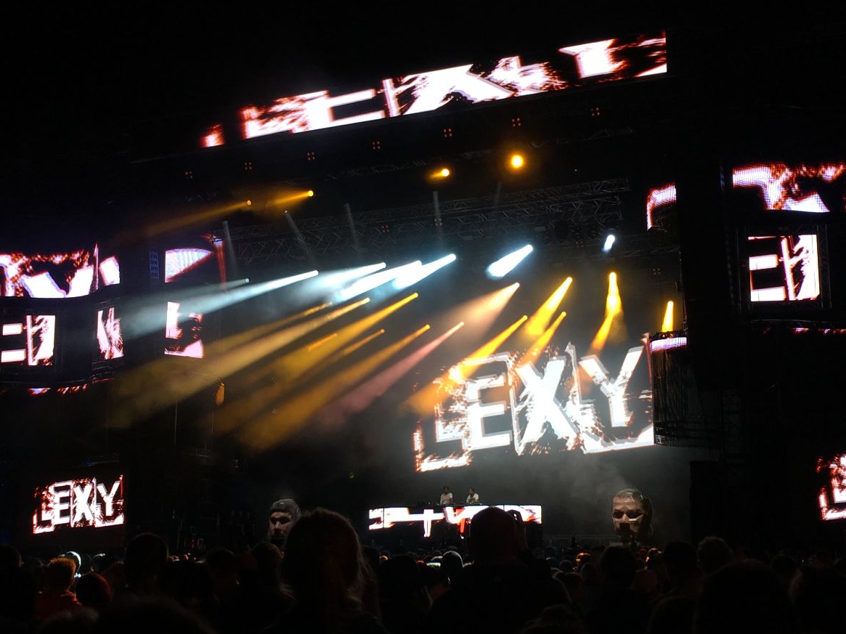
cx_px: 434
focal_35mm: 51
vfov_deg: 28.5
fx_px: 1246
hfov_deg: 37.5
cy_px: 328
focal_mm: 4.15
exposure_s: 1/33
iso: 32
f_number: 2.2
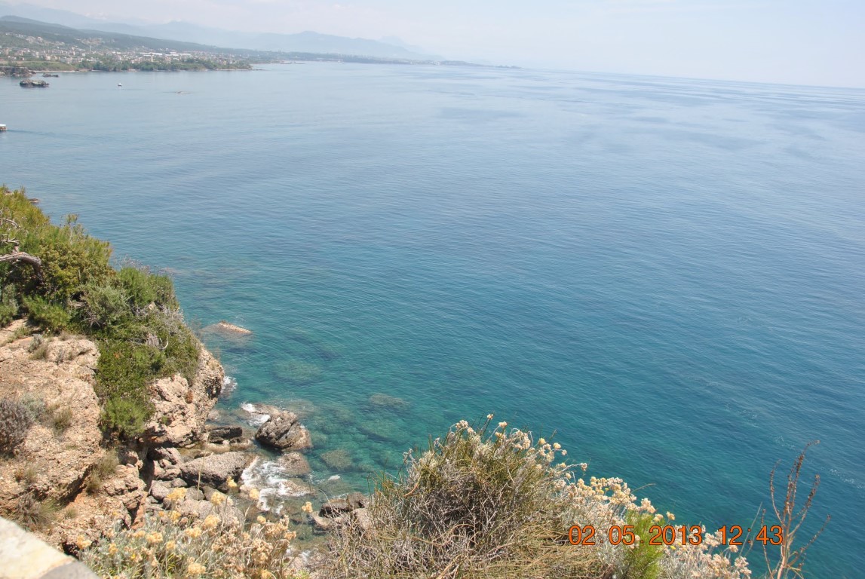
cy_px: 290
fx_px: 722
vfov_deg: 43.7
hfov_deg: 61.9
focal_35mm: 30
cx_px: 432
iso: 100
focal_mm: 20
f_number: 7.1
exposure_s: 1/200
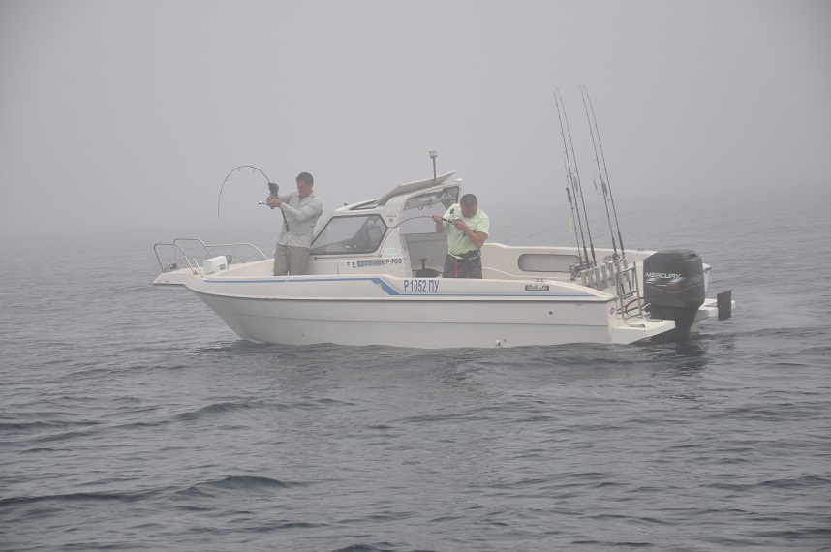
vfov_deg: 11.4
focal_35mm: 120
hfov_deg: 17.1
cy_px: 276
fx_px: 2767
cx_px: 416
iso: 400
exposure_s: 1/500
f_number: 5.3
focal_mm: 80
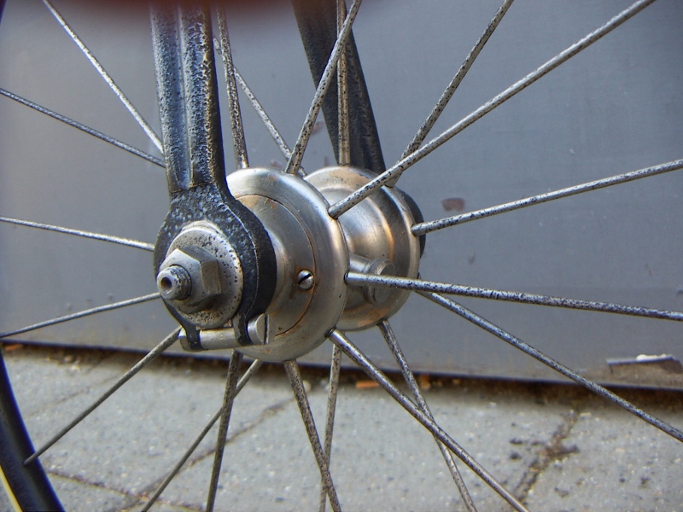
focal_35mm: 36
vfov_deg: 39.7
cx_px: 342
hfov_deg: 51.4
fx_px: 710
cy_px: 256
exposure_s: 1/50
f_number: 2.8
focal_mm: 4.7
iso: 50
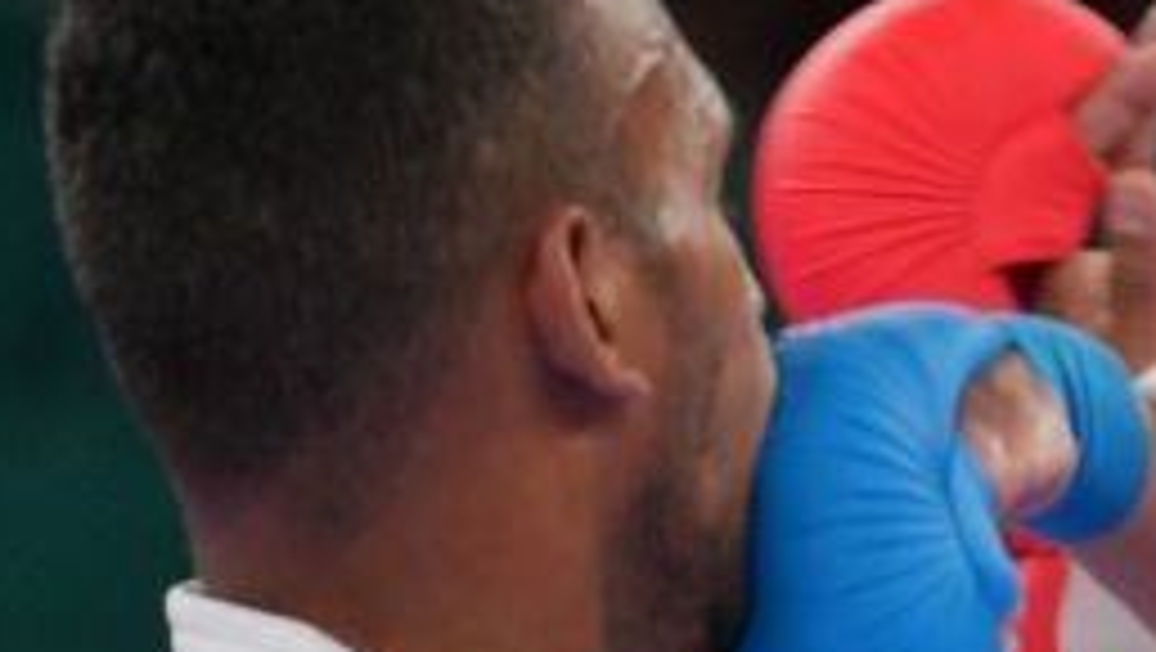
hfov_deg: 1.5
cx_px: 2366
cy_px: 1763
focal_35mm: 1466
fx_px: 44969
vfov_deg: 0.8
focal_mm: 200
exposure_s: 1/1000
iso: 640
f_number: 2.8
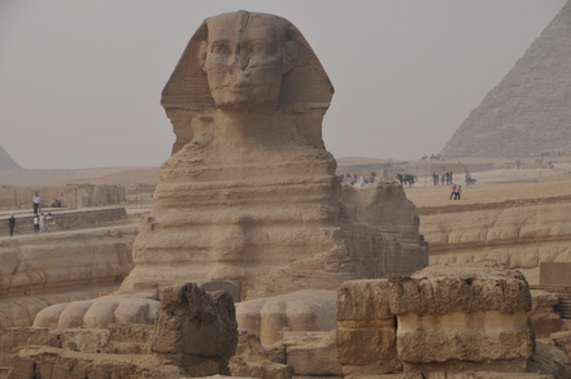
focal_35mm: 128
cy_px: 190
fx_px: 2019
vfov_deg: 10.7
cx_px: 286
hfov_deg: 16.1
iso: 250
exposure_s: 1/800
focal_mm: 85
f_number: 10
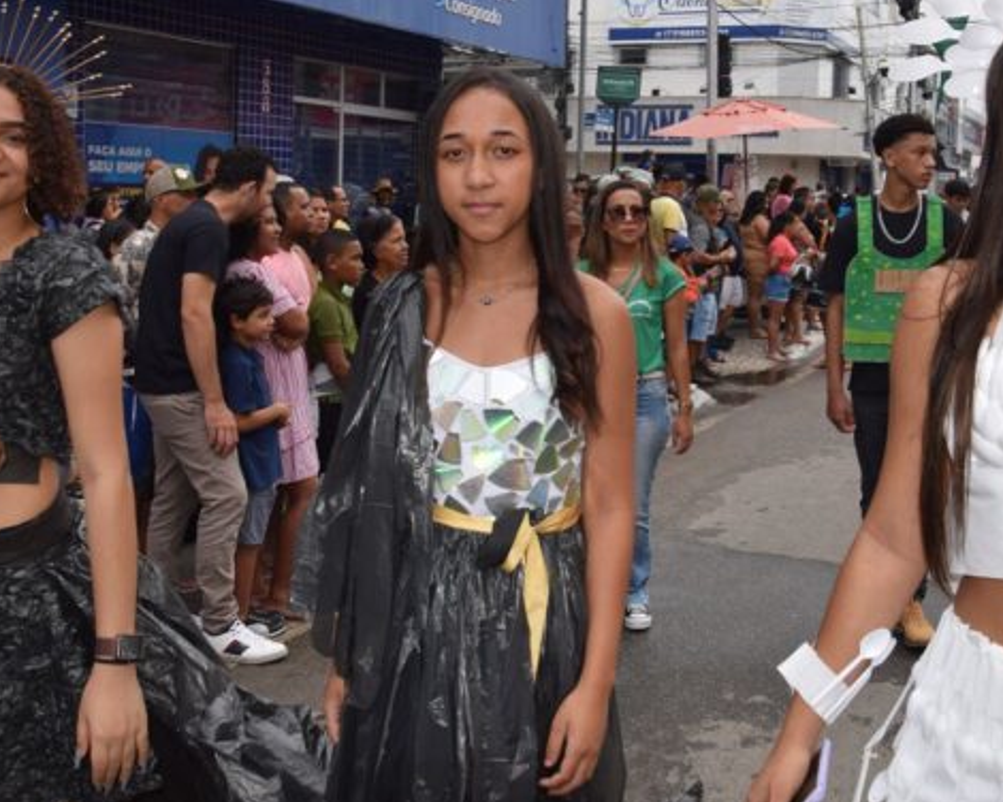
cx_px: 553
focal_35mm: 40
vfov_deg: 37.1
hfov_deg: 45.7
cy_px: 287
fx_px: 1187
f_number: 8
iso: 100
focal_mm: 18
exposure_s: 1/200
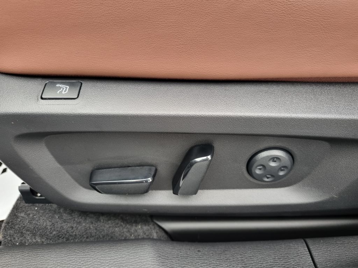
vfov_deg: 53.1
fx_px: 269
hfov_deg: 67.3
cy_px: 134
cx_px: 179
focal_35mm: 26
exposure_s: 1/50
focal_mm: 5.4
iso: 200
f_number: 1.8
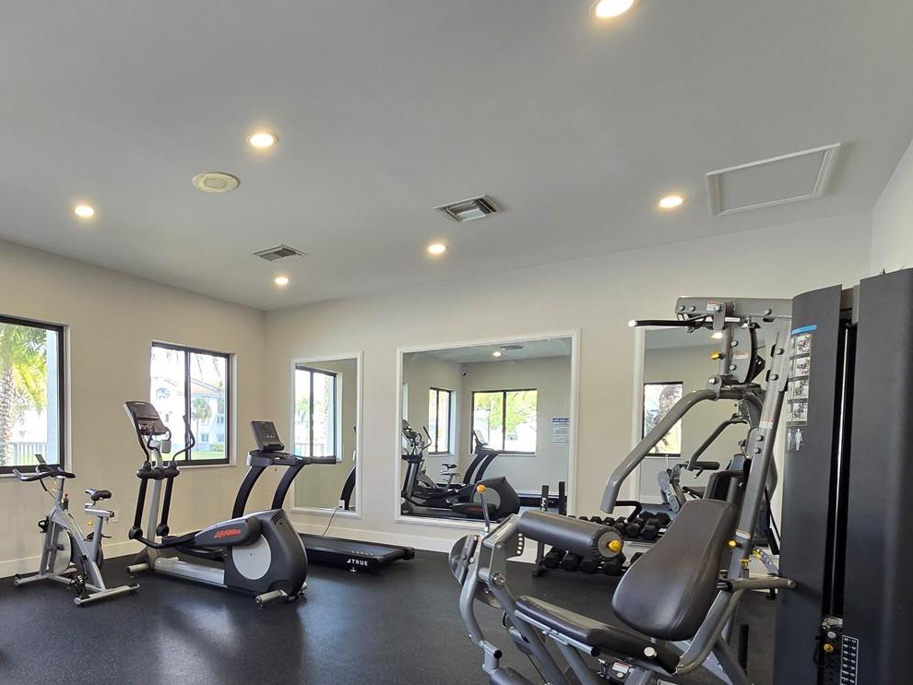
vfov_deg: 61.6
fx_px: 554
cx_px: 249
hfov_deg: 74.4
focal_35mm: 21
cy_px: 467
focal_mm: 2.2
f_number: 2.2
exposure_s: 1/60
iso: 100
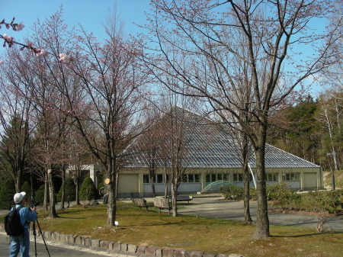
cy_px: 128
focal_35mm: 38
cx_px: 172
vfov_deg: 37.7
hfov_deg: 49.0
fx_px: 376
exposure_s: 1/296
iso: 50
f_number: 4
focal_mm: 6.3
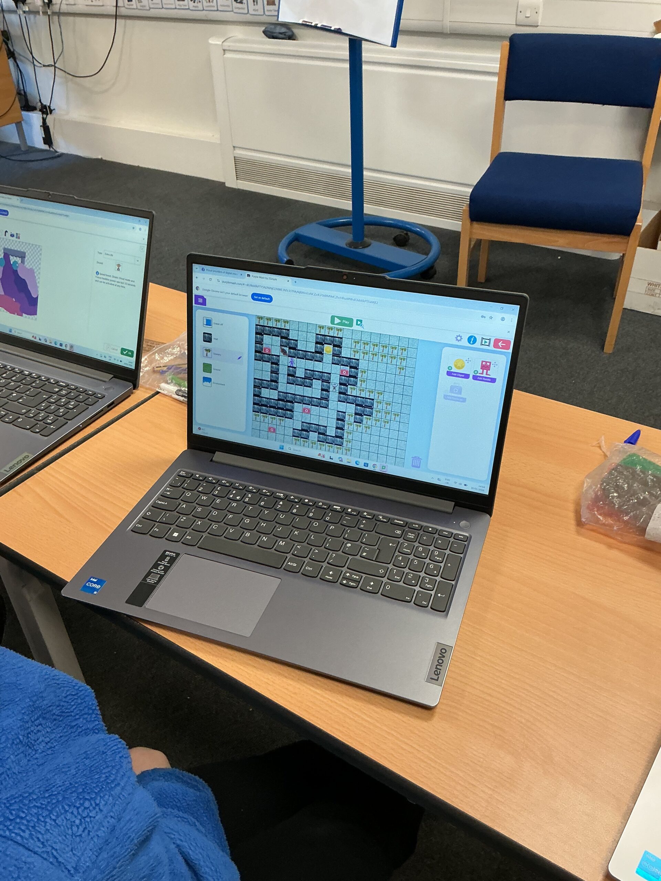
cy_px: 440
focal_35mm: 29
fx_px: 738
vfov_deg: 61.7
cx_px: 330
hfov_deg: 48.2
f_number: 1.8
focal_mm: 3
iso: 80
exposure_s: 1/60
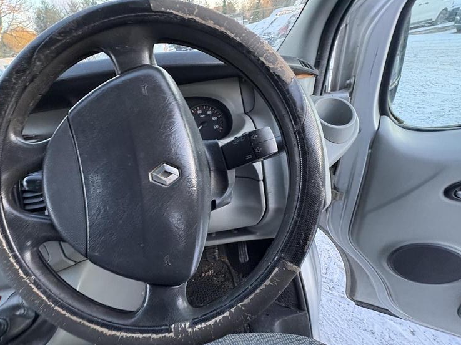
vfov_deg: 74.6
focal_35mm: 17
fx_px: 226
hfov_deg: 90.3
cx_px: 193
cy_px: 187
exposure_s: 1/60
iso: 400
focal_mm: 2.22
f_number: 2.2
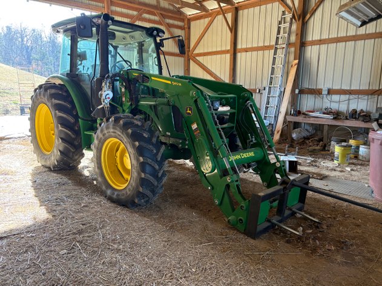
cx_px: 191
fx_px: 287
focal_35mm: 26
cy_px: 143
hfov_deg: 67.3
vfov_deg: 53.0
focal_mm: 5.96
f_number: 1.6
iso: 125
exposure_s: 1/82
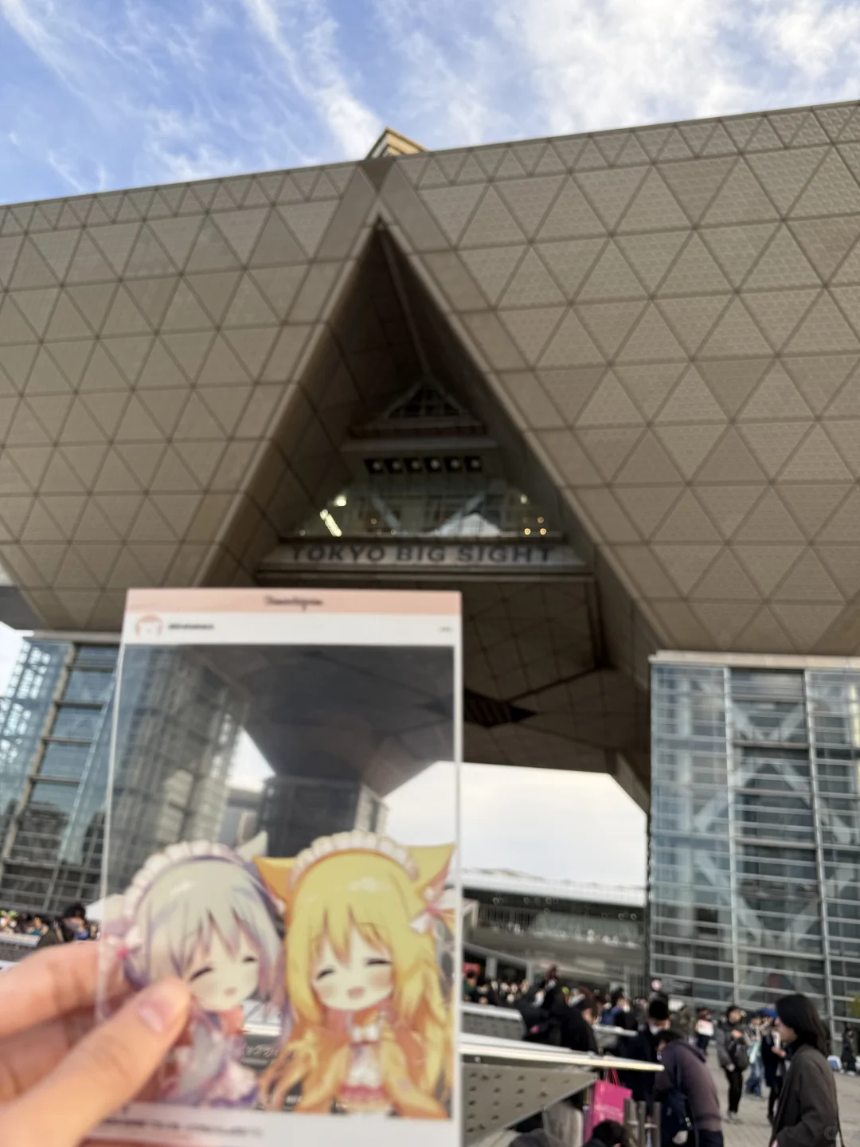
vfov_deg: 71.6
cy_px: 574
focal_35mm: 24
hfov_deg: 56.8
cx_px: 430
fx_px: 795
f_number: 1.78
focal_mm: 6.76
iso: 80
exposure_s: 1/765
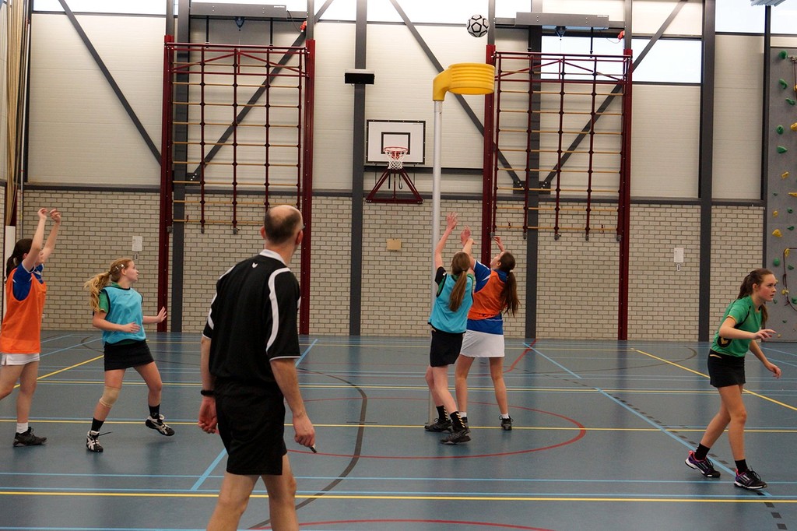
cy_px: 266
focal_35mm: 42
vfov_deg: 31.9
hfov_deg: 46.4
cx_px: 398
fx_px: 929
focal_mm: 28
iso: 1250
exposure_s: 1/250
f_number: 3.2
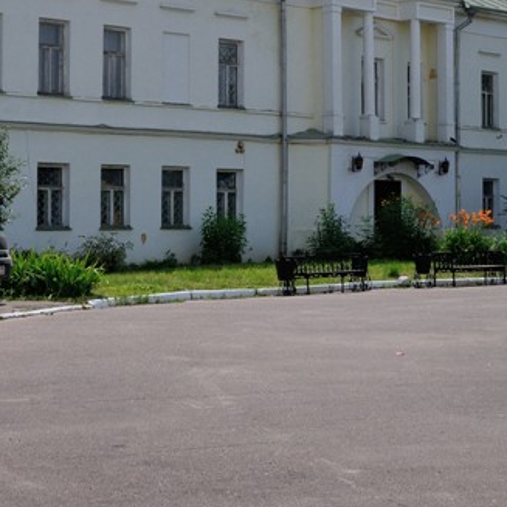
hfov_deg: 20.6
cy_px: 151
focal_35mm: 84
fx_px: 1392
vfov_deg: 20.5
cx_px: 200
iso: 200
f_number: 11
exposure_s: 1/500
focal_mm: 24
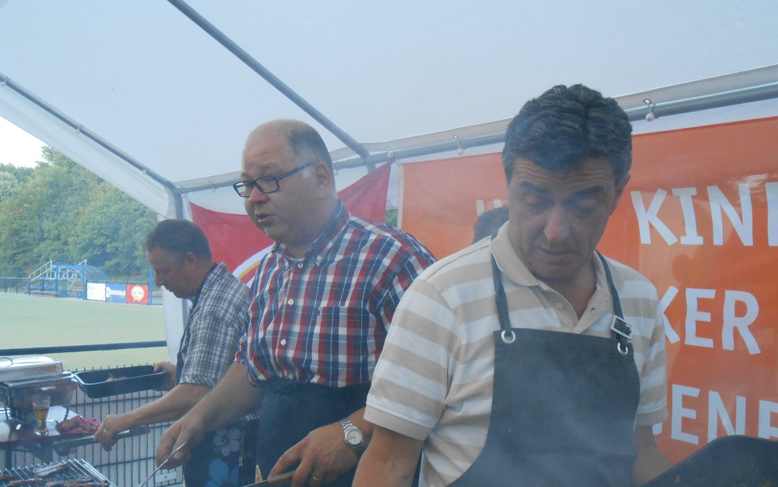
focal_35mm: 37
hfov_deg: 52.7
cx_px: 385
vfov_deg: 34.3
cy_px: 291
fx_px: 785
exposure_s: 1/250
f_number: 3.9
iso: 400
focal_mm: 6
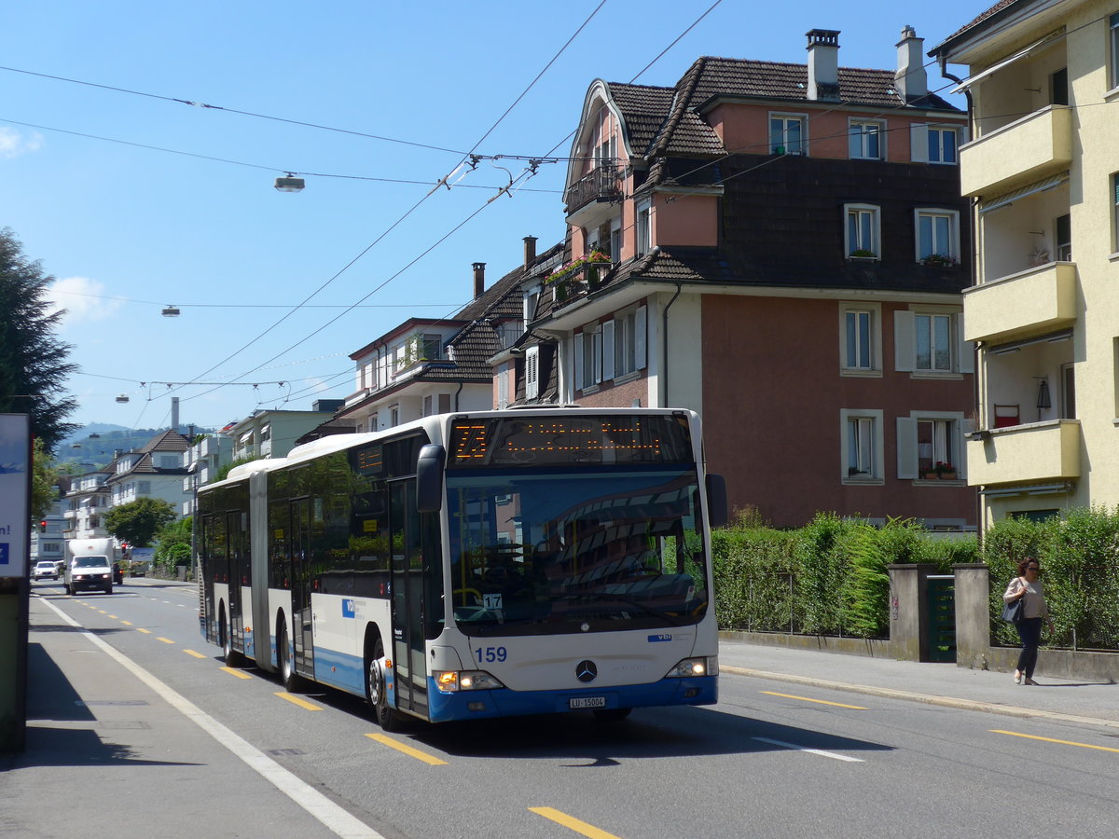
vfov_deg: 23.7
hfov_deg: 31.2
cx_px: 560
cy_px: 420
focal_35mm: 62
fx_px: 2004
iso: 80
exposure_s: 1/1000
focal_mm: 12.7
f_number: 3.7
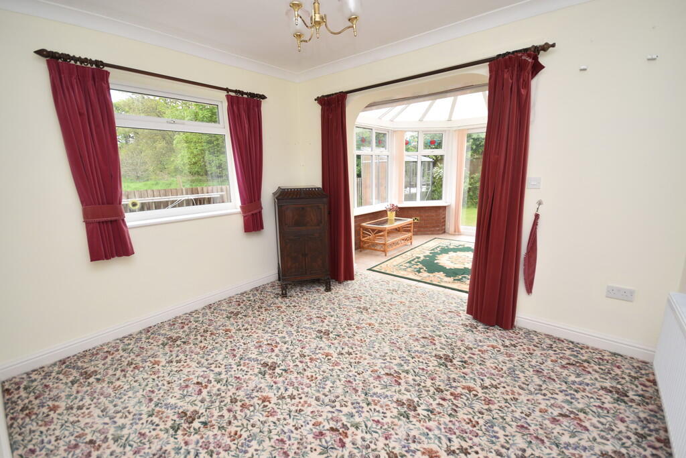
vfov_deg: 77.3
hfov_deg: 100.4
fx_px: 286
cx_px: 343
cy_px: 229
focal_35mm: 15
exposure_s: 1/200
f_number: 5
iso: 220
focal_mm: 10
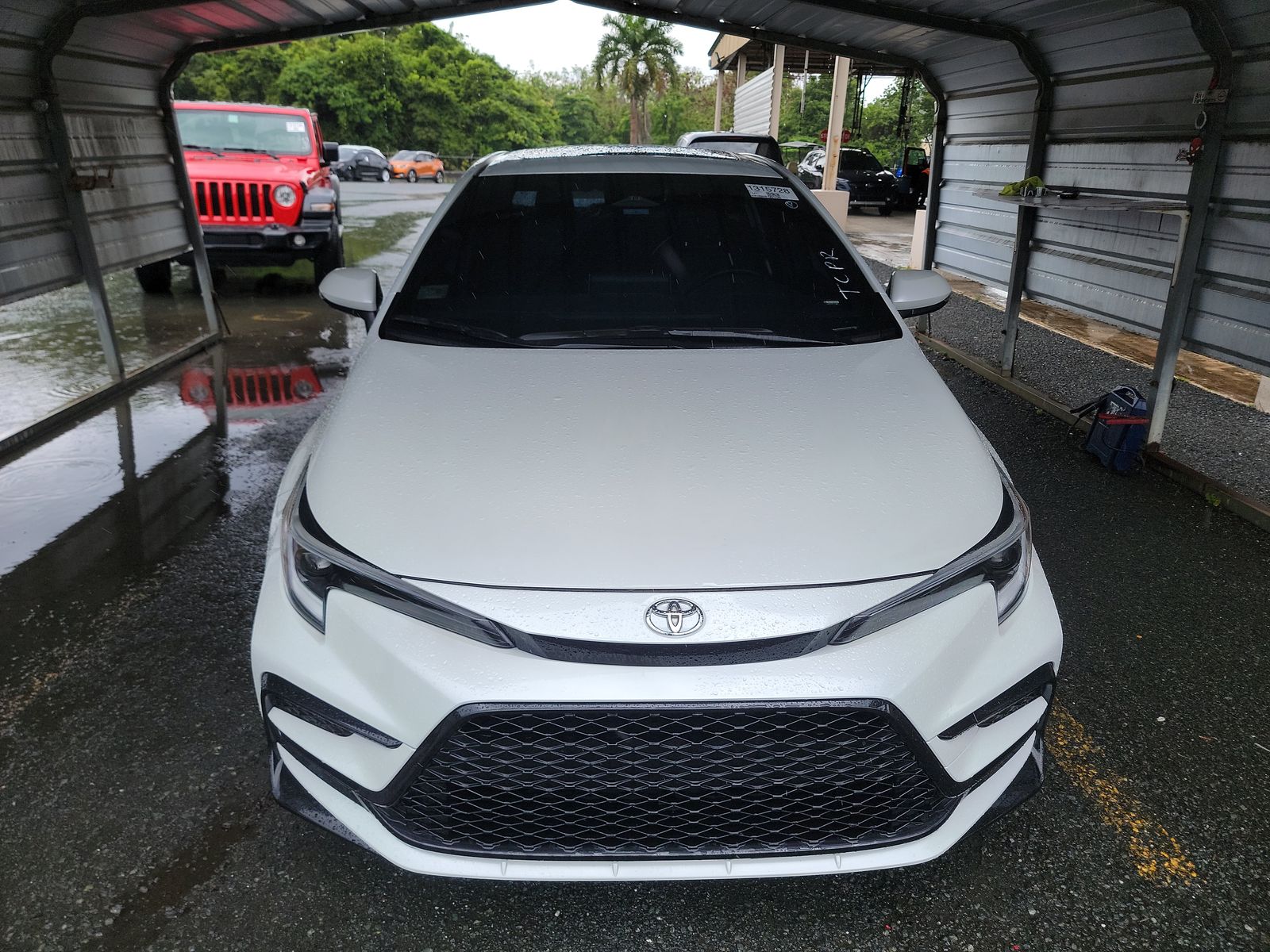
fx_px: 881
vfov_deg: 56.8
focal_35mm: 24
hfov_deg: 71.6
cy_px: 476
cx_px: 635
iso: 50
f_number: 1.8
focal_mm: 6.7
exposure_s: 1/402
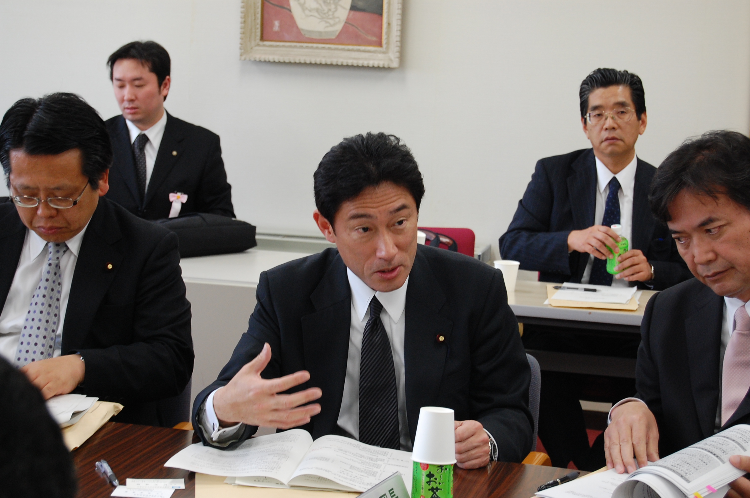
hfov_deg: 24.7
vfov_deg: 16.5
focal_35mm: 82
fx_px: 1716
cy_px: 249
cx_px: 375
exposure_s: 1/60
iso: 800
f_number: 5.6
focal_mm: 55
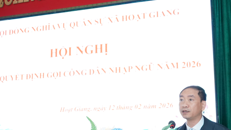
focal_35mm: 52
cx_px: 122
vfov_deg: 23.0
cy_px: 79
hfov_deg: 39.8
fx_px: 319
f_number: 8
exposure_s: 1/60
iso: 4000
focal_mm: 24
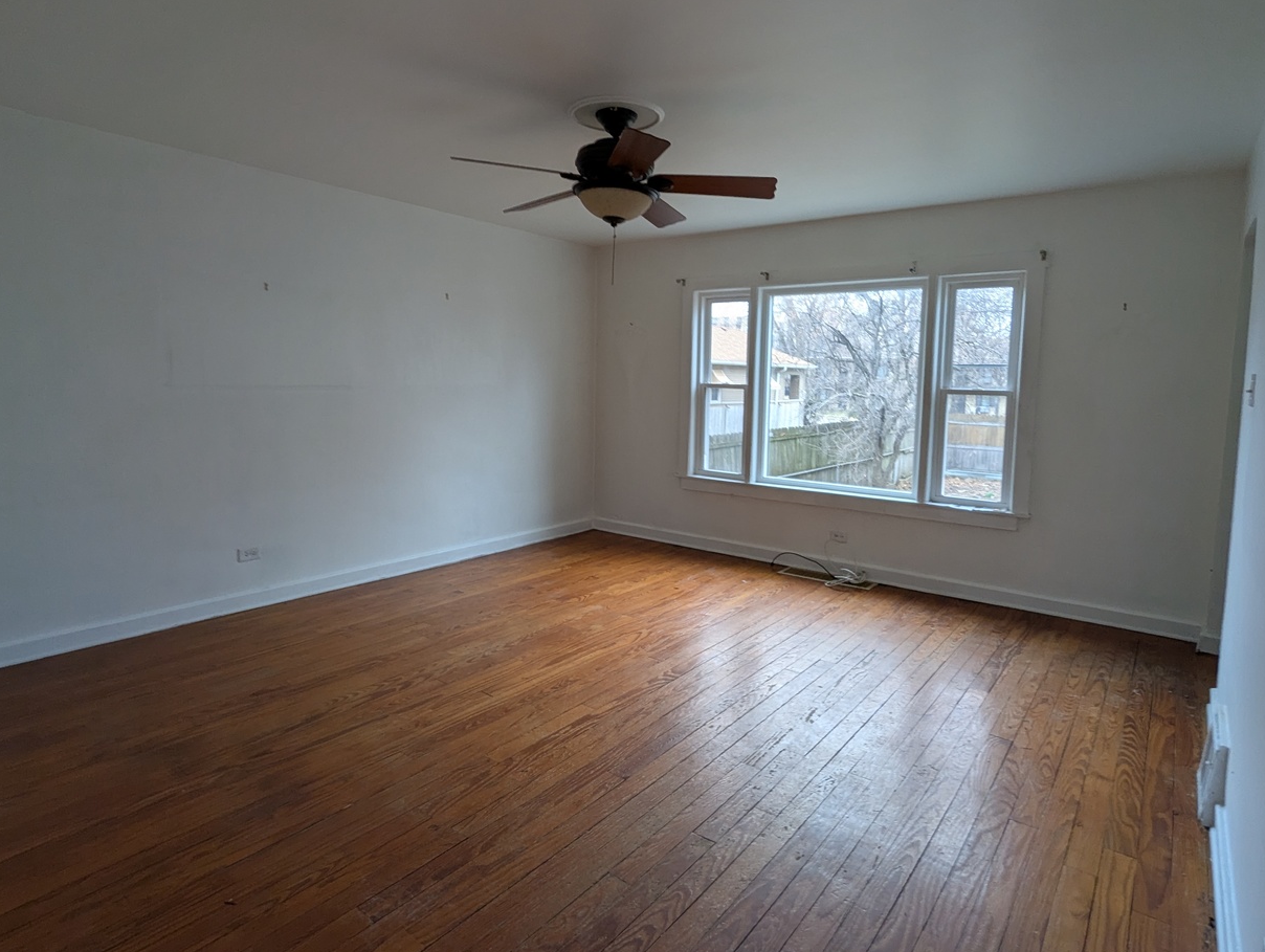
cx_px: 662
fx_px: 695
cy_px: 442
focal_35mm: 19
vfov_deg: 68.7
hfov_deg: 84.5
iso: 50
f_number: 2.2
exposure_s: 1/40
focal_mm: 2.35
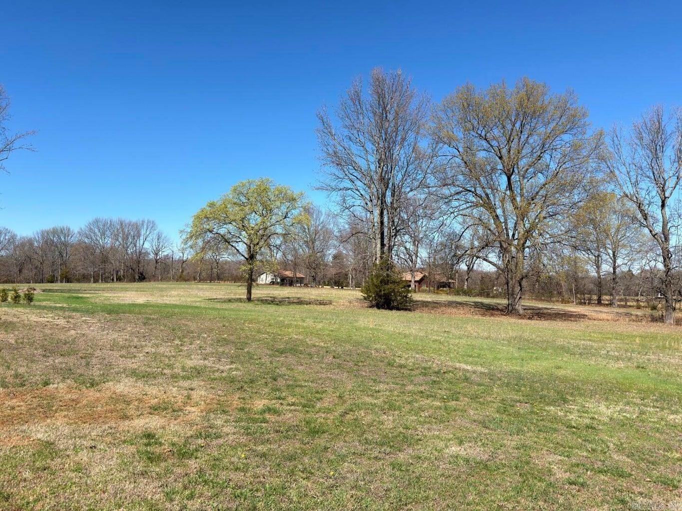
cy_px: 256
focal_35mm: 24
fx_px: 473
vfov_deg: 56.8
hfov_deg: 71.6
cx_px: 341
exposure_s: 1/3135
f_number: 1.78
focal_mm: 6.76
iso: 64
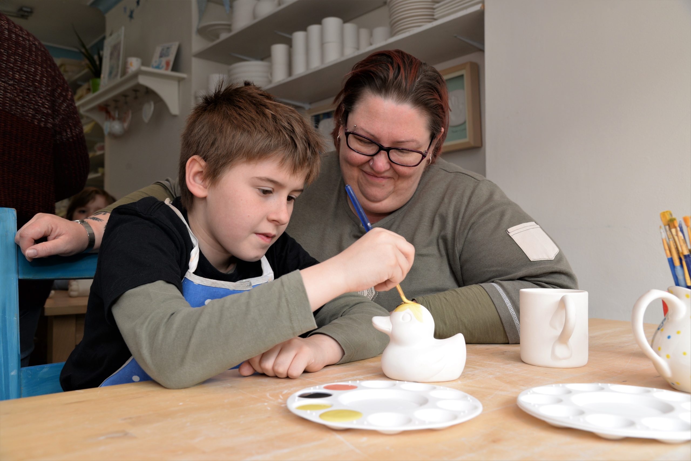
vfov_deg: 38.9
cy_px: 230
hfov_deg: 55.8
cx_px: 346
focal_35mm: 34
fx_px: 653
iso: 500
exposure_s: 1/60
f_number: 6.3
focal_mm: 34
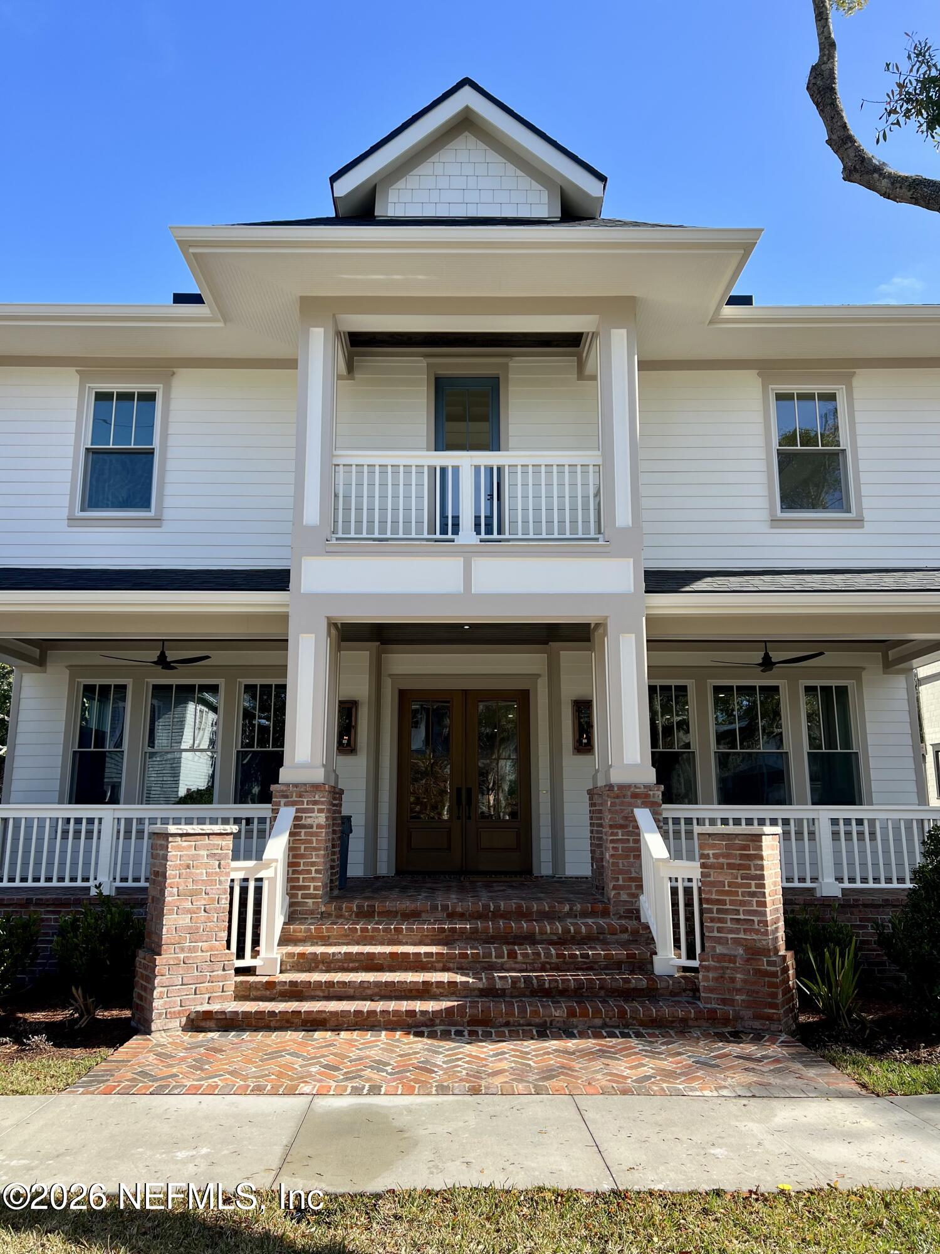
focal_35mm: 26
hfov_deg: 53.1
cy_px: 627
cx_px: 470
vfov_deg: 67.3
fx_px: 941
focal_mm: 5.7
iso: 50
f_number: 1.5
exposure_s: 1/1751
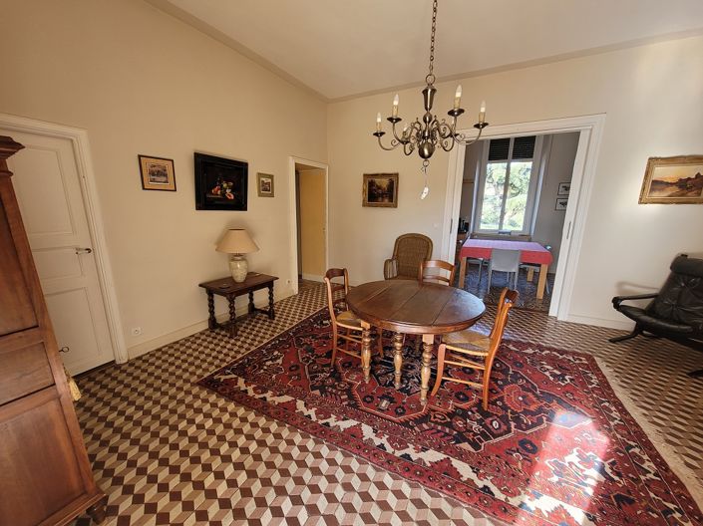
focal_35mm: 13
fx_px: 264
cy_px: 263
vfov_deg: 89.9
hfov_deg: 106.2
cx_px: 352
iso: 64
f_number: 2.2
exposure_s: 1/50
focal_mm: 1.74
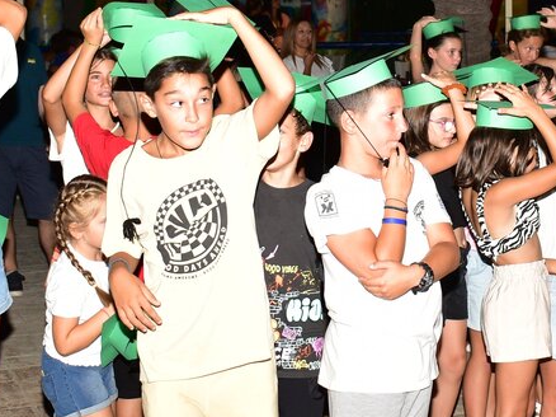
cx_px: 354
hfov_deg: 22.9
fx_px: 1368
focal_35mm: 85
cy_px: 111
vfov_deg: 17.2
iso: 100
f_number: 3.8
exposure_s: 1/200
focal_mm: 23
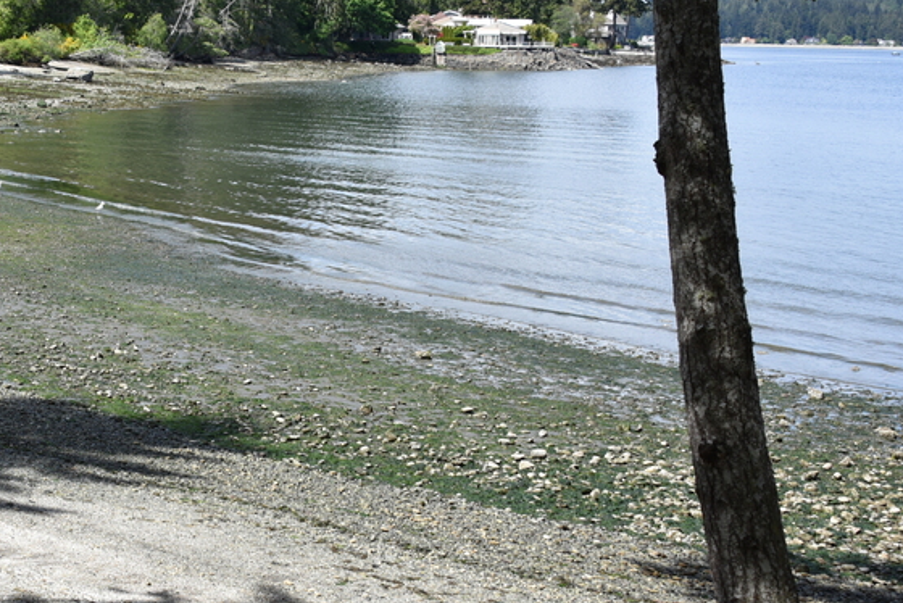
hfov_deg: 30.8
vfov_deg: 21.3
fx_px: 1606
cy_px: 303
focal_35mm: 64
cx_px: 214
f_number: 7.1
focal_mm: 28
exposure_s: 1/200
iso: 100
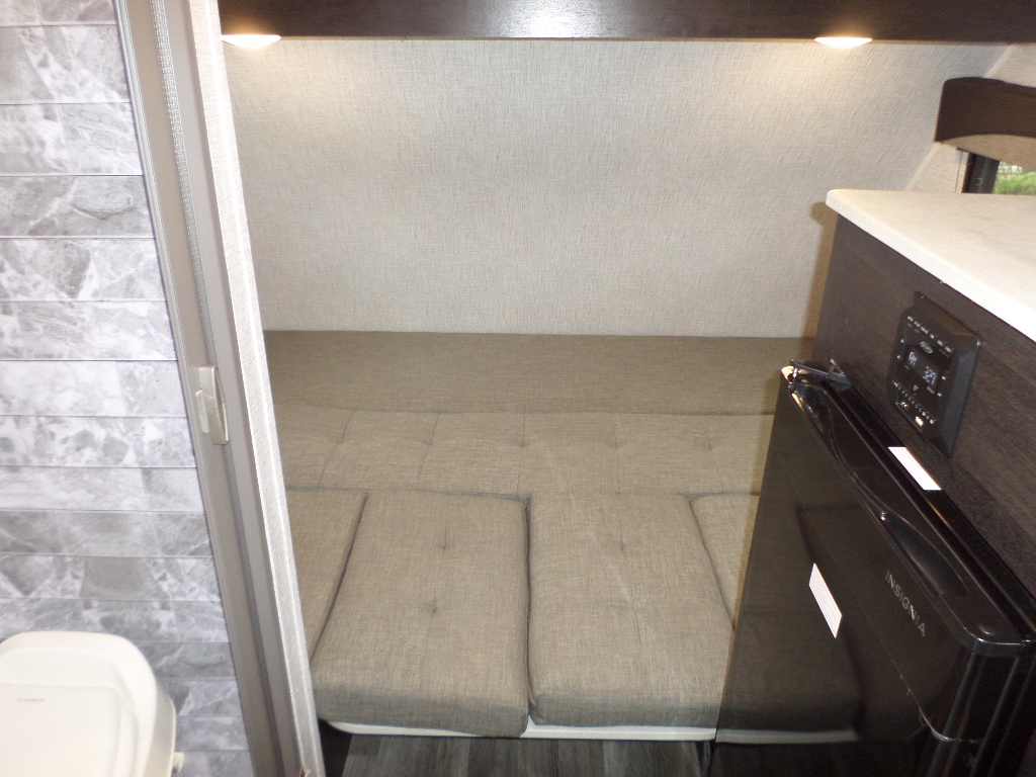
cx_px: 518
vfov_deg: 54.9
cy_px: 388
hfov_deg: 69.4
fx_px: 748
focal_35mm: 25
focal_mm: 4.5
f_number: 2.5
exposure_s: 1/30
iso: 160
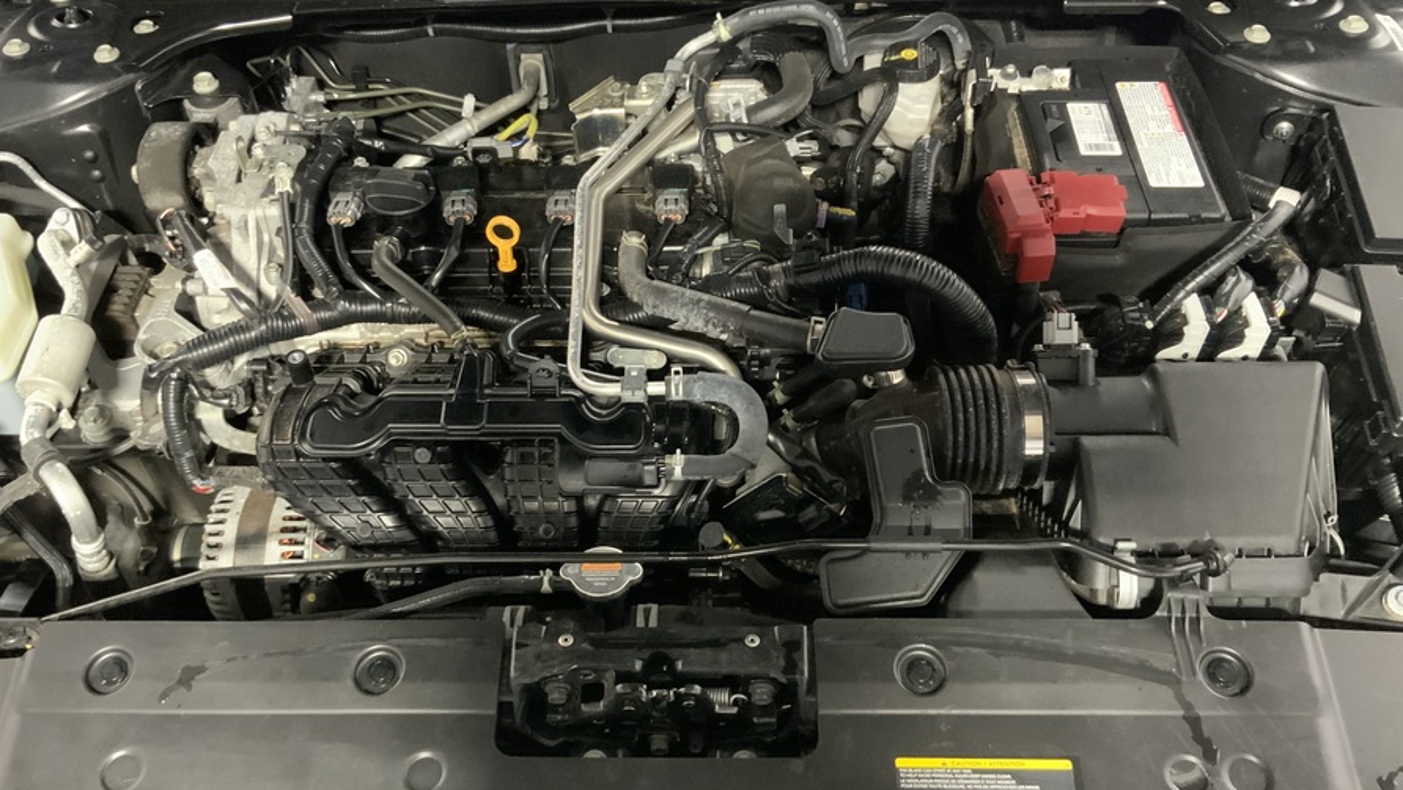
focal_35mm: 34
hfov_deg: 58.0
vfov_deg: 34.7
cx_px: 673
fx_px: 1265
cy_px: 397
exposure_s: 1/30
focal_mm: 3
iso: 400
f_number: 1.8
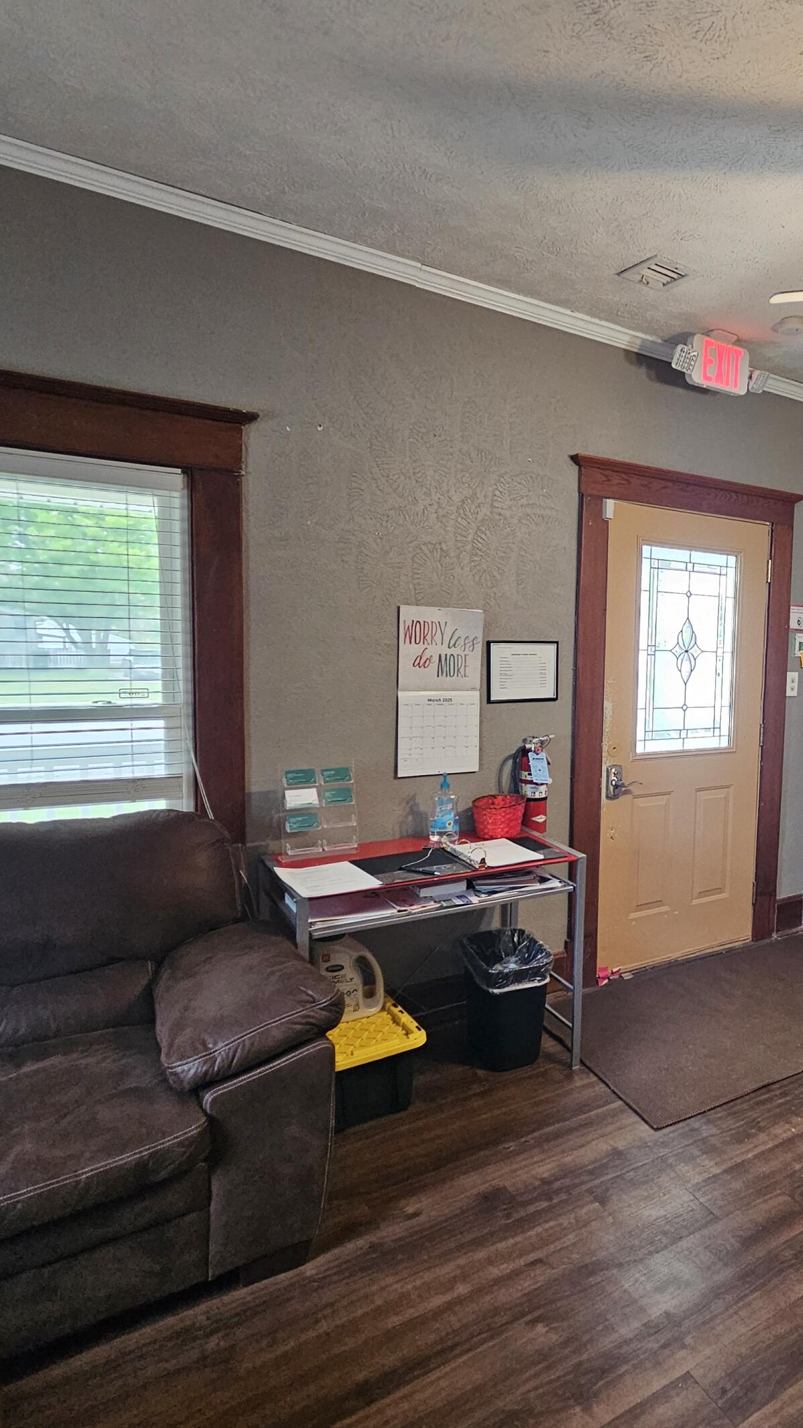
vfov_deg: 86.6
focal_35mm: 20
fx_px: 757
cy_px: 701
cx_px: 701
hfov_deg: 50.5
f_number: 2.2
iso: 320
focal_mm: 2.2
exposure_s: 1/60
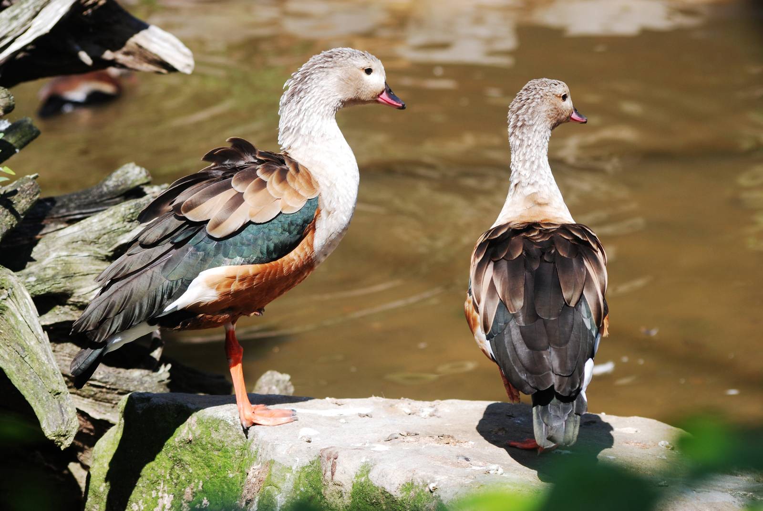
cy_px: 256
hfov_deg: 12.4
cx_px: 382
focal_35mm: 165
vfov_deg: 8.3
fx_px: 3501
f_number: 5.6
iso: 200
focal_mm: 110
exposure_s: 1/500
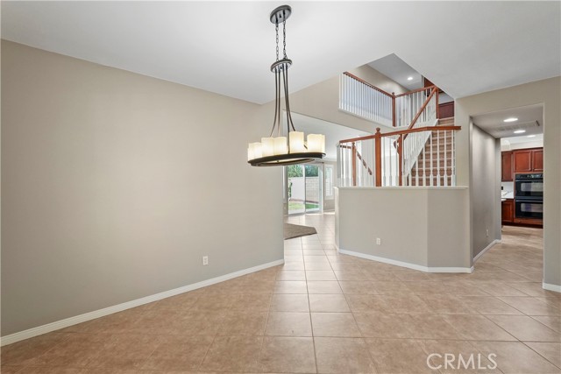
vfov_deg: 73.8
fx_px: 249
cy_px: 187
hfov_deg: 96.7
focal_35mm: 16
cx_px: 280
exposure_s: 1/15
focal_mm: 16
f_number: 6.3
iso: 2500
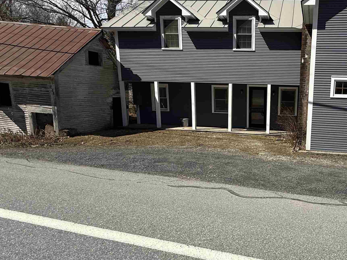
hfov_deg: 63.8
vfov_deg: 54.7
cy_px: 146
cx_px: 274
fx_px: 251
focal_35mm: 25
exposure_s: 1/2506
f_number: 2.2
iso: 50
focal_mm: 2.22
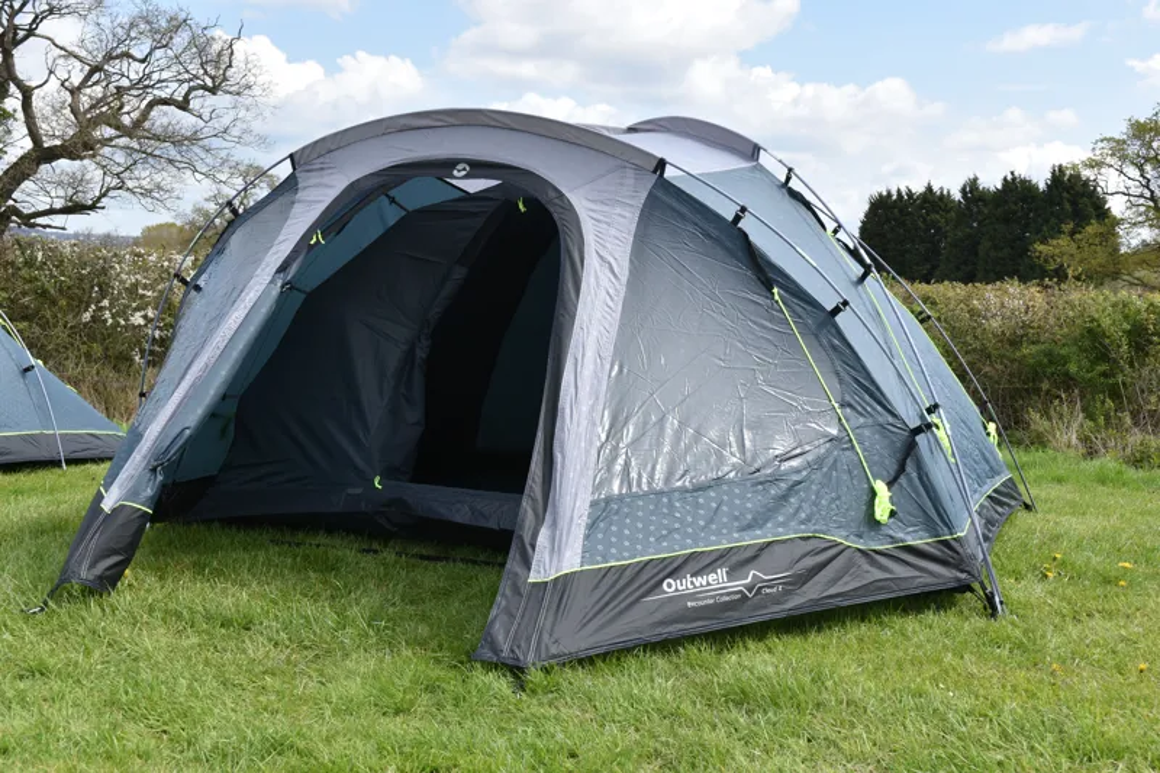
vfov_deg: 30.8
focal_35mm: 44
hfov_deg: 45.0
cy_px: 386
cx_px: 580
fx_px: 1401
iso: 200
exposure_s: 1/320
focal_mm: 29
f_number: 8
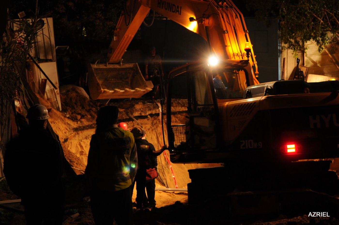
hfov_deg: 24.6
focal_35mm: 82
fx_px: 776
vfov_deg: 16.5
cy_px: 112
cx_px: 170
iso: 1000
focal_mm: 55
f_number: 4.5
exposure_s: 1/30
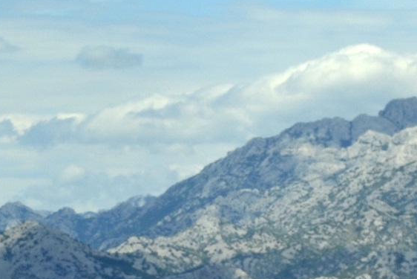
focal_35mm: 372
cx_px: 52
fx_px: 4313
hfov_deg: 5.5
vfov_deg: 3.7
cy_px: 125
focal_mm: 55
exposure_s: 1/320
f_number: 9
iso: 100
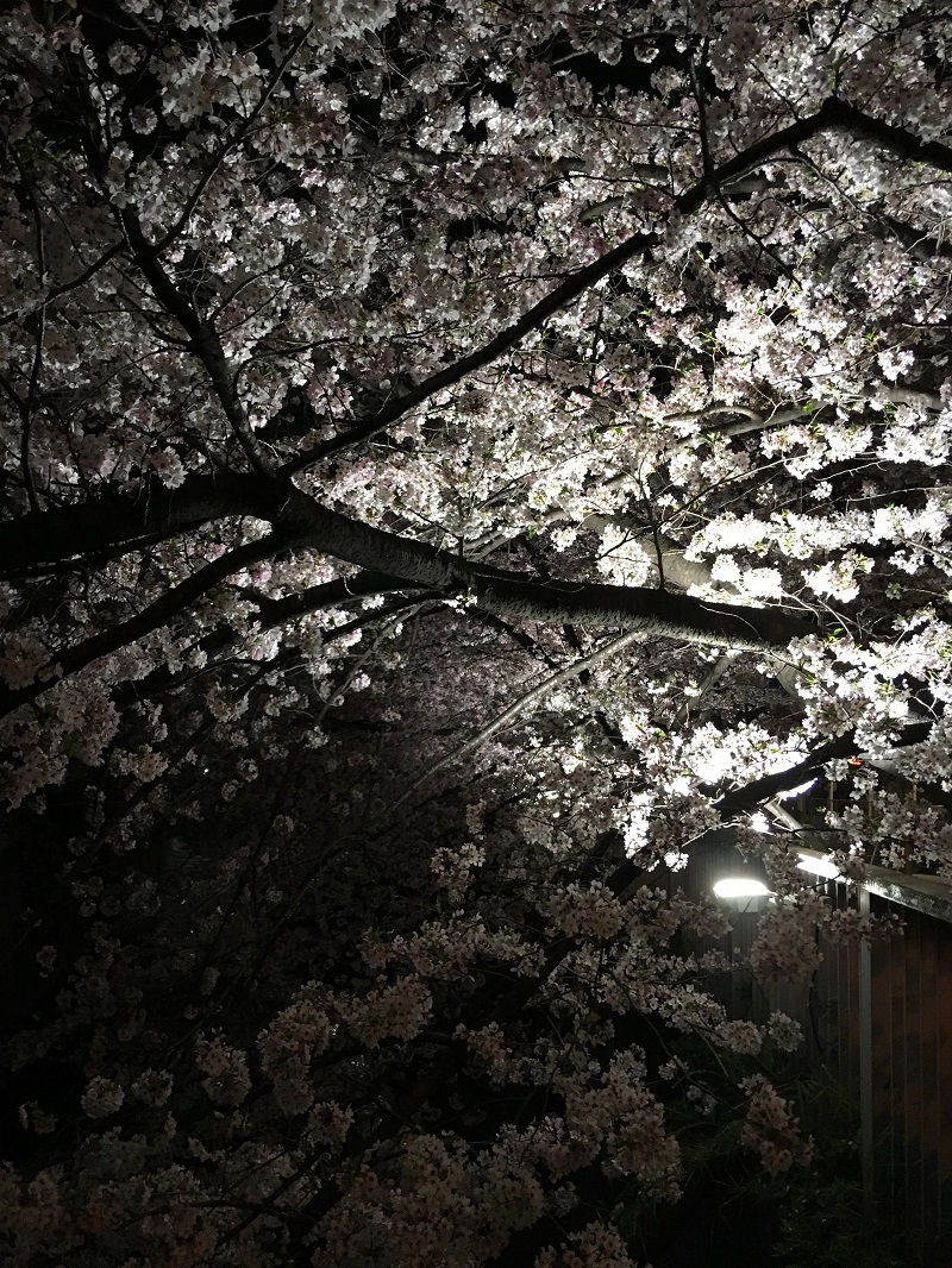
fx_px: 1063
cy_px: 634
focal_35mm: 29
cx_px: 476
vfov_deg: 61.6
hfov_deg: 48.2
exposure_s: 1/20
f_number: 2.2
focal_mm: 4.15
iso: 200
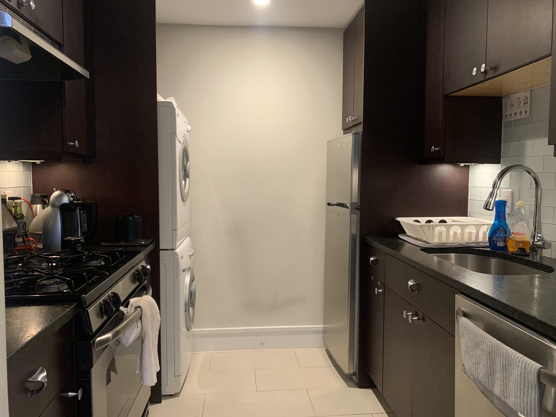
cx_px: 278
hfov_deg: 67.3
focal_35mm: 26
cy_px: 208
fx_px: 418
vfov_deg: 53.1
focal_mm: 4.25
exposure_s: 1/60
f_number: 1.8
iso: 320
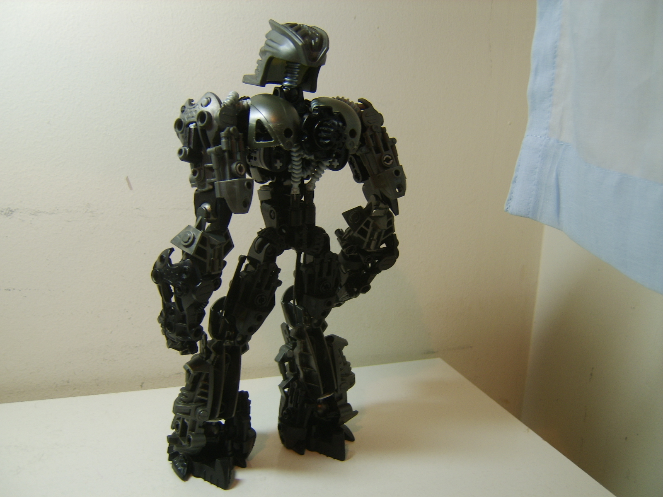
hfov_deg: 58.4
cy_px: 248
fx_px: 594
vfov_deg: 45.4
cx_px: 332
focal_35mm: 31
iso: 71
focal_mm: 8.13
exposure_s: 1/21
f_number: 2.7
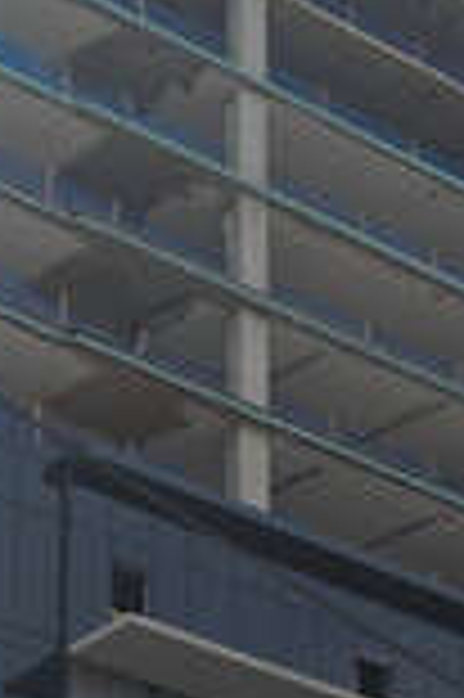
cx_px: 232
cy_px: 608
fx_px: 3003
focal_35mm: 155
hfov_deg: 8.8
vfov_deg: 13.2
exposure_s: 1/320
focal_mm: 20
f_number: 8
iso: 100
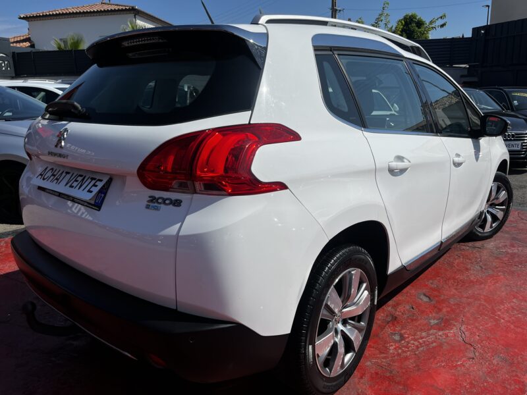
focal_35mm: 26
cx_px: 264
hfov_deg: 67.3
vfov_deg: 53.1
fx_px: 396
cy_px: 198
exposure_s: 1/7353
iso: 50
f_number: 1.6
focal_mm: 5.1
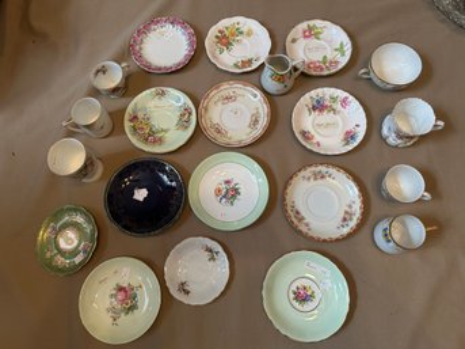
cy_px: 174
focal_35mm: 24
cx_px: 232
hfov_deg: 71.6
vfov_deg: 56.8
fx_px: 322
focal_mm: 6.86
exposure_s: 1/60
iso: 250
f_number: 1.78
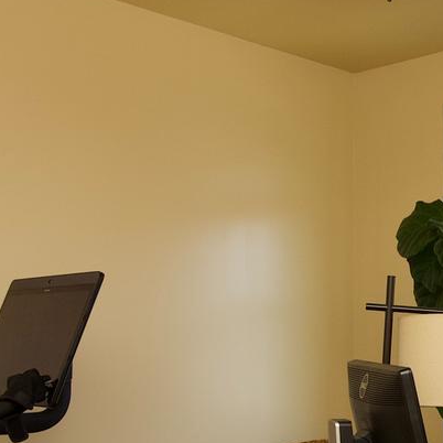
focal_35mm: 65
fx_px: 941
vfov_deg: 26.3
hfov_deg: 25.5
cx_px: 420
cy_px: 300
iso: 320
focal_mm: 10
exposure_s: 1/50
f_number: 7.1
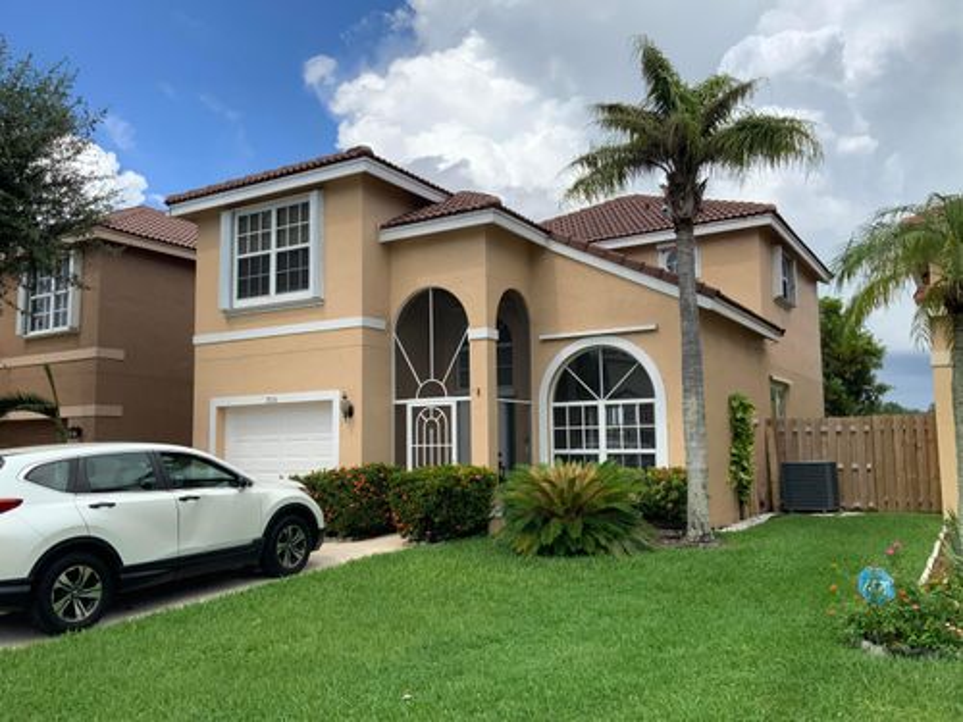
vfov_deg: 48.2
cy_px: 361
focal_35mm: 29
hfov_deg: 61.7
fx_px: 807
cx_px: 482
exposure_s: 1/2227
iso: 16
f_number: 1.8
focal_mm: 3
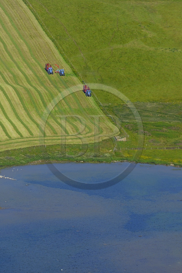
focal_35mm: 200
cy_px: 136
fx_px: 1516
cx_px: 91
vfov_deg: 10.3
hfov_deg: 6.9
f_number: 6.3
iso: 400
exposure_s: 1/800
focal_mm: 200
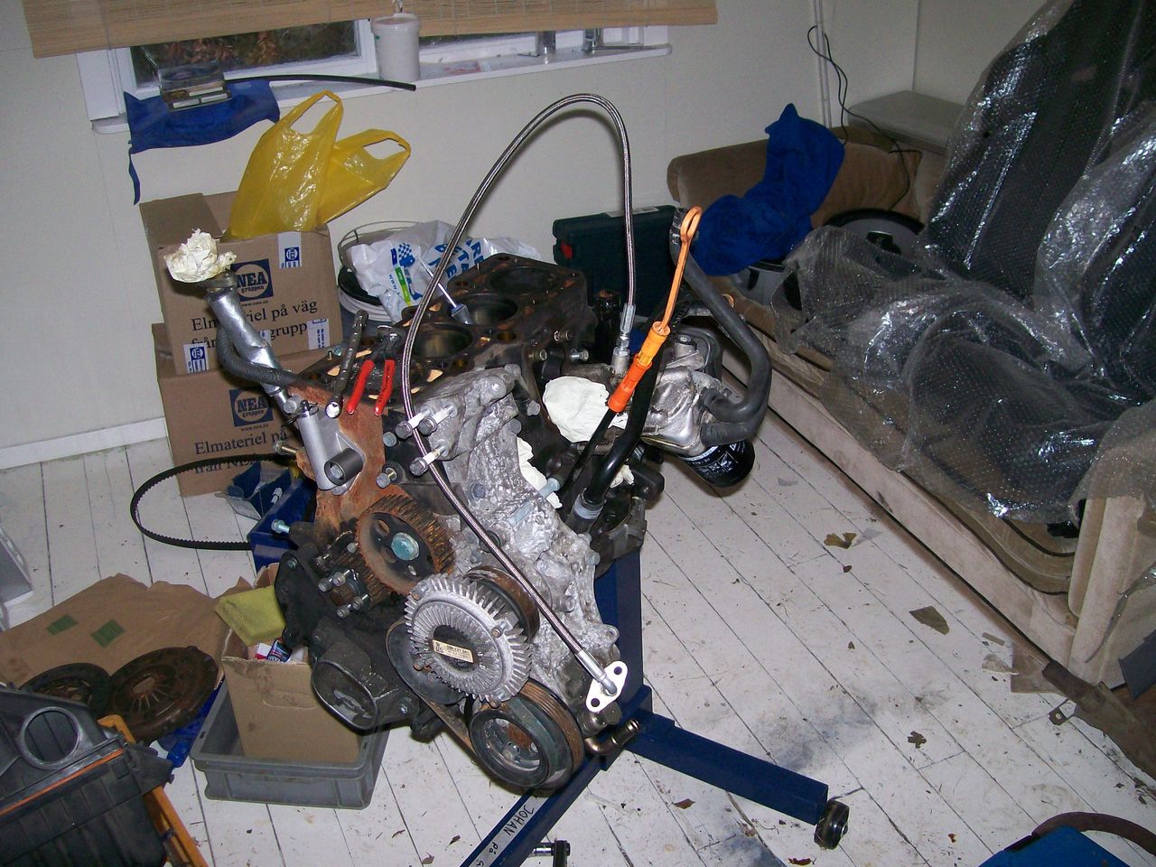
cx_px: 578
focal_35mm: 36
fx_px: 1202
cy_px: 434
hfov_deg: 51.4
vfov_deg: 39.7
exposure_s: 1/64
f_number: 2.7
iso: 140
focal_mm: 6
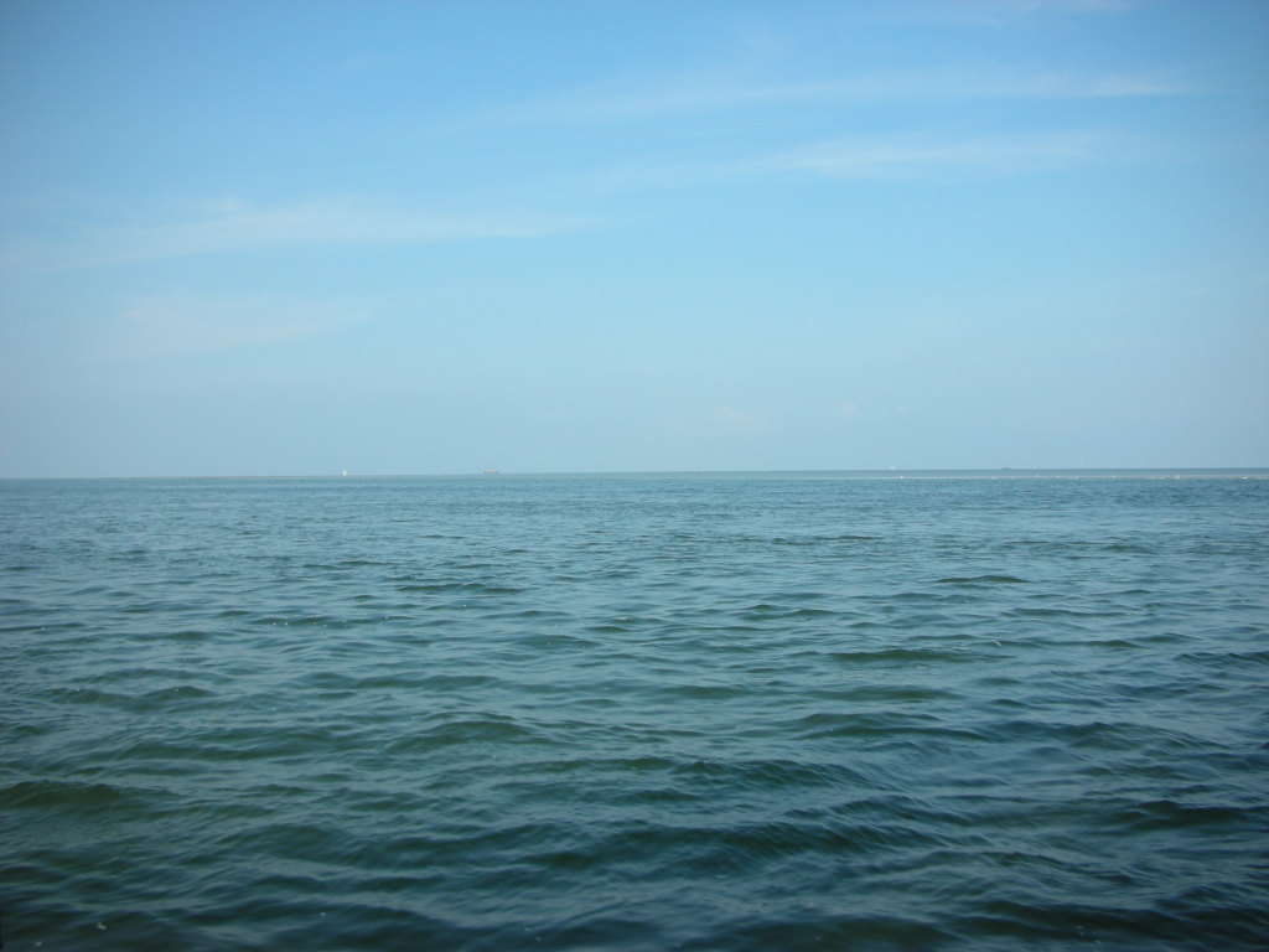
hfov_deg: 52.6
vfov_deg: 40.7
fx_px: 1283
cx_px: 634
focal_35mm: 35
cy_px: 476
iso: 50
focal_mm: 5.8
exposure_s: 1/76.5
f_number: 8.5
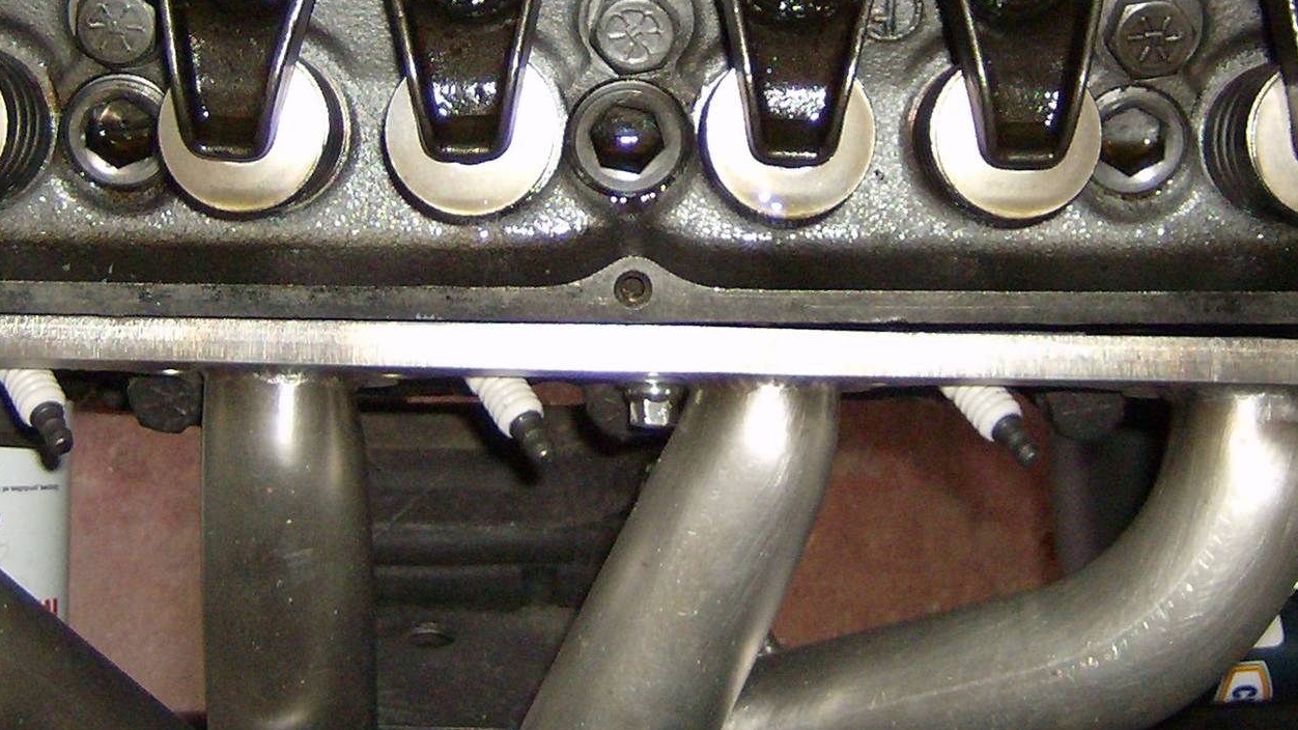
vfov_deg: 15.8
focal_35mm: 75
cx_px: 693
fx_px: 2581
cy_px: 13
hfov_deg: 28.2
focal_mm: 6
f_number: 2.8
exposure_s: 1/60
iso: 200
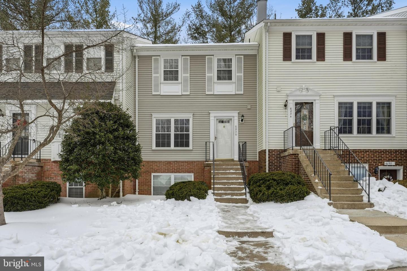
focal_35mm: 21
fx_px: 234
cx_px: 204
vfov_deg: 60.2
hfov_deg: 82.0
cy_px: 136
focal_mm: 20.7
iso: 400
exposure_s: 1/8000
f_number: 11
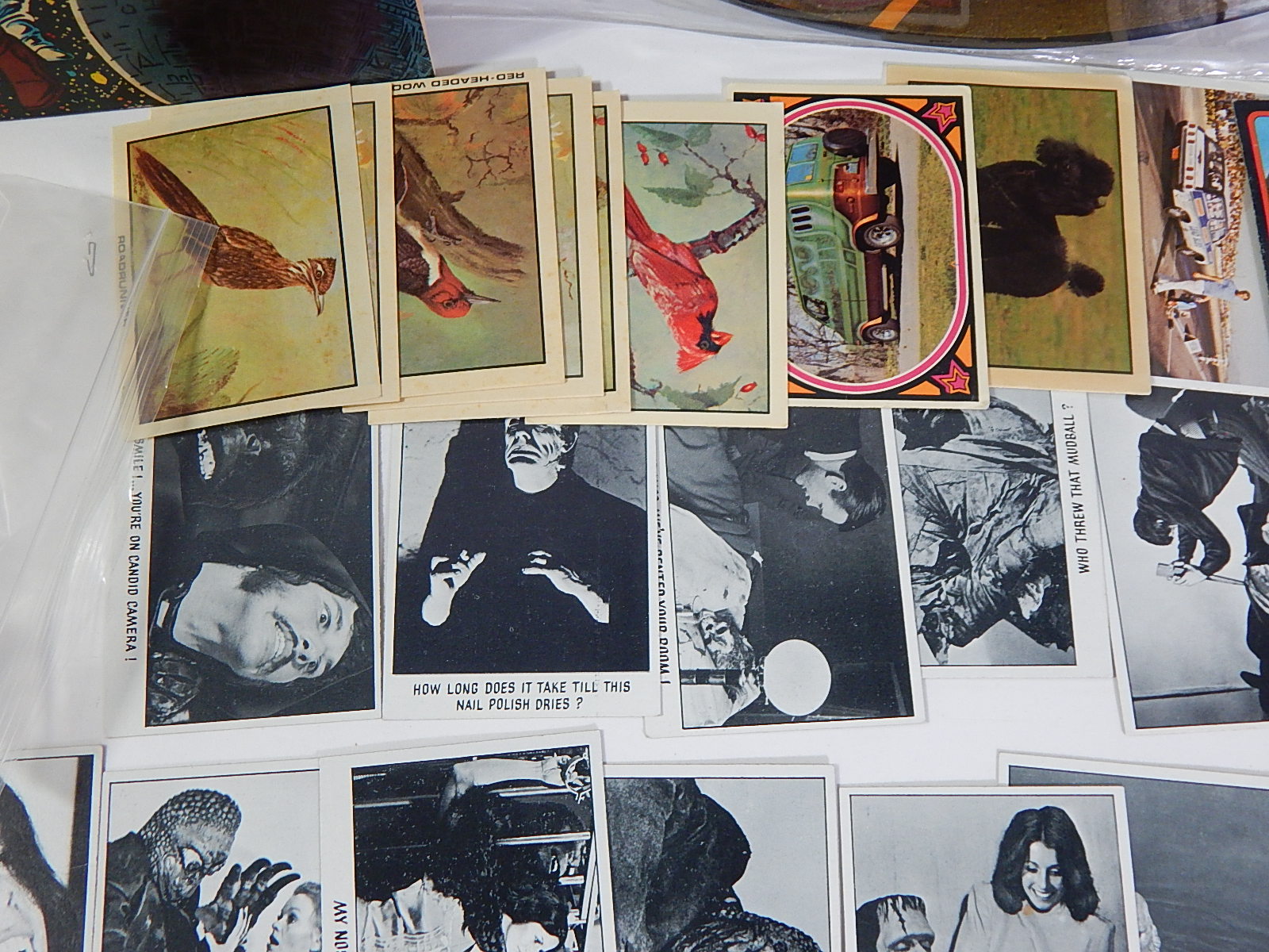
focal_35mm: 34
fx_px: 1246
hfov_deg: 54.0
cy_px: 476
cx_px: 634
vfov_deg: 41.8
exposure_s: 1/30
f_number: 3.3
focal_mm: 6.1
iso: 250
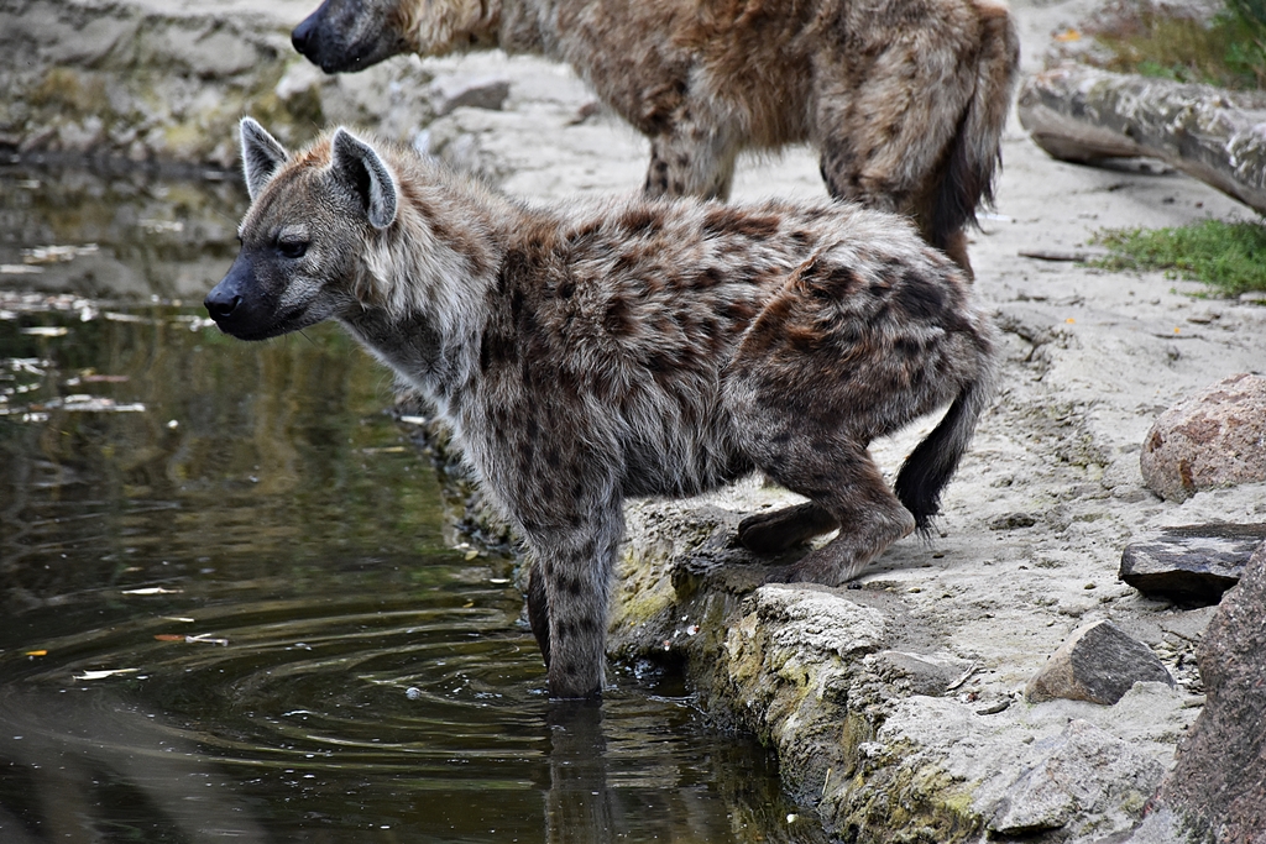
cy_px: 422
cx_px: 633
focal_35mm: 210
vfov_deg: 6.5
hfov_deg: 9.8
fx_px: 7386
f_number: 5.6
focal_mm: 140
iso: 1100
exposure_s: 1/500
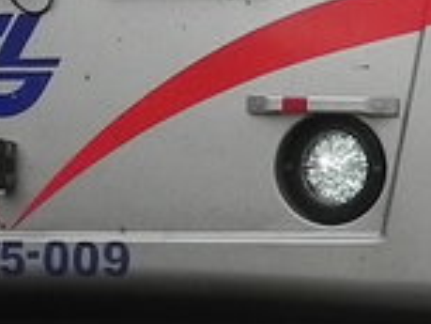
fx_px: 5084
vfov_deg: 3.6
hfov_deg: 4.8
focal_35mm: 408
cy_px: -99
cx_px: 865
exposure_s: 1/291
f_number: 6.3
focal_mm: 9.2
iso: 160
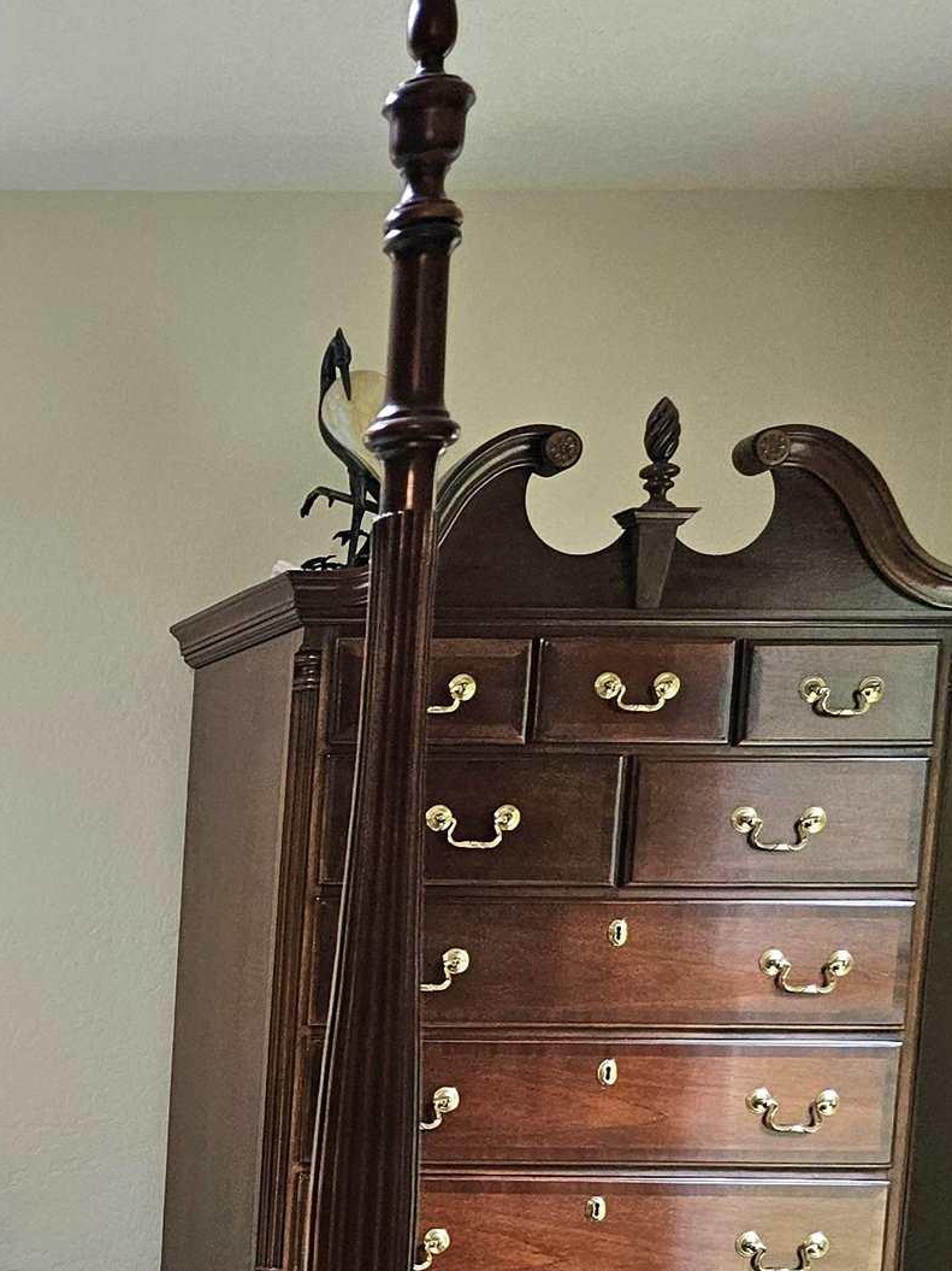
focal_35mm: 67
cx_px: -672
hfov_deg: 18.2
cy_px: 1308
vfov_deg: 27.1
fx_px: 2457
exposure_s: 1/120
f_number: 1.7
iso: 200
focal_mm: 6.3
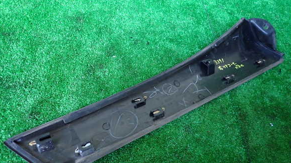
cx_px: 144
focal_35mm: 28
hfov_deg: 67.9
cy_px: 97
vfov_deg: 41.3
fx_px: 216
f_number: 2
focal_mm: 4.5
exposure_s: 1/25
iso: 800
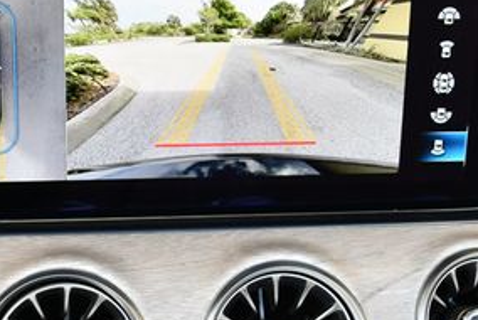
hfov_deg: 24.9
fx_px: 1077
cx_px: 145
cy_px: 163
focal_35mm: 81
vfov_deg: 16.9
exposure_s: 1/250
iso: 450
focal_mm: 18
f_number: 3.5
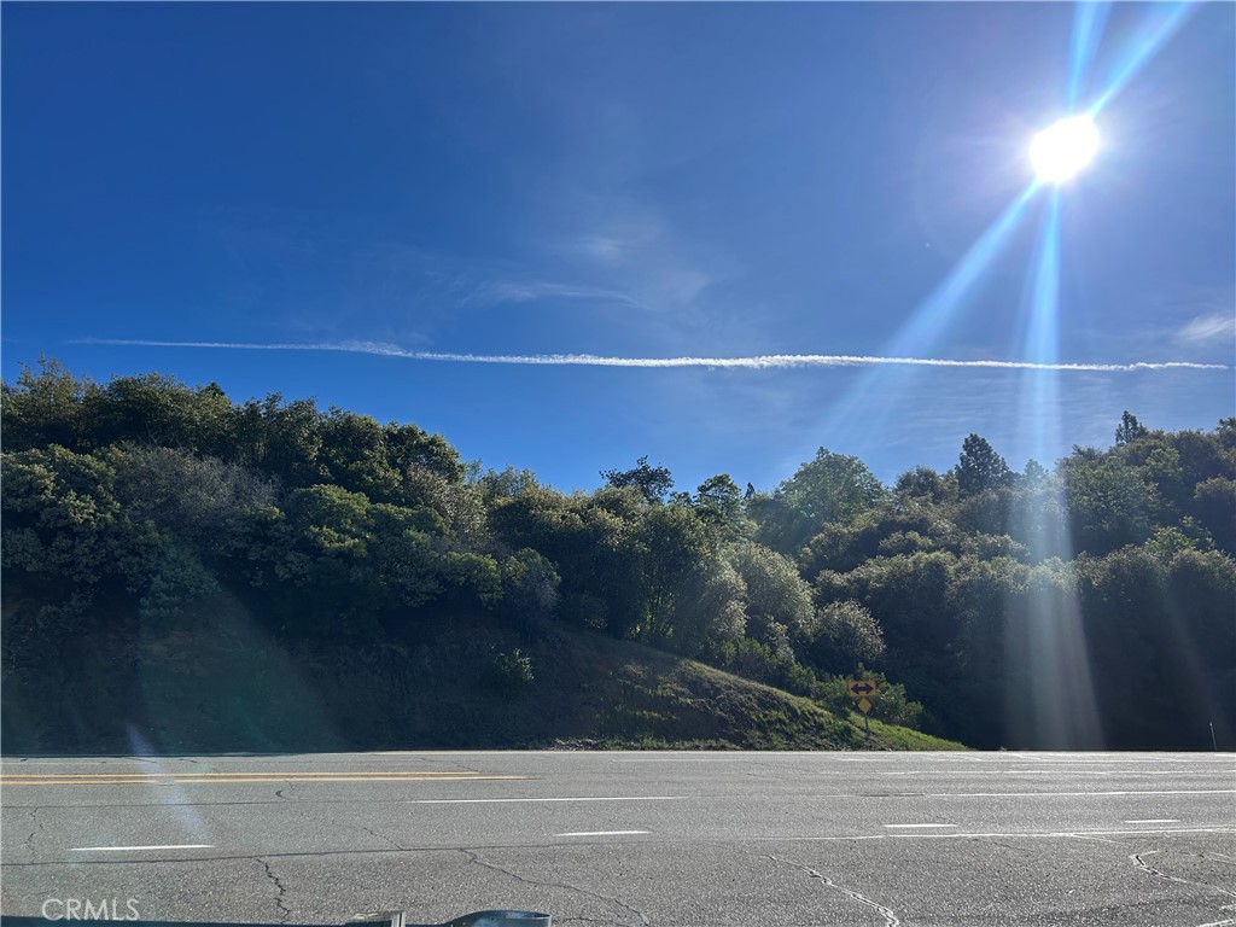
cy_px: 464
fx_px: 928
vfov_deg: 53.1
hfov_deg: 67.3
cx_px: 618
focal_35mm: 26
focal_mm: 5.7
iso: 50
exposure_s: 1/6579
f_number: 1.5
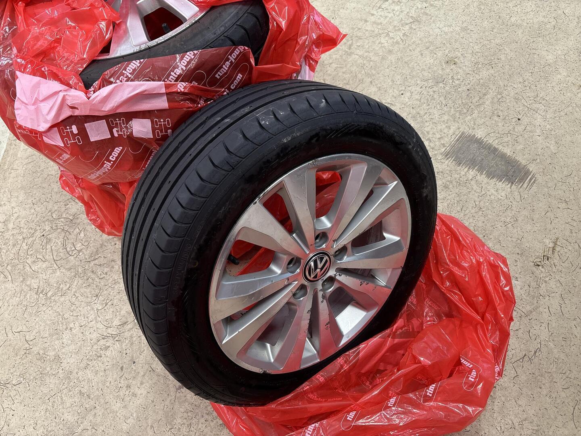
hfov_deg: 67.3
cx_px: 290
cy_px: 218
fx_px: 436
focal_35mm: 26
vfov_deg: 53.1
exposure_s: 1/50
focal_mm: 5.96
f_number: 1.6
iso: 125
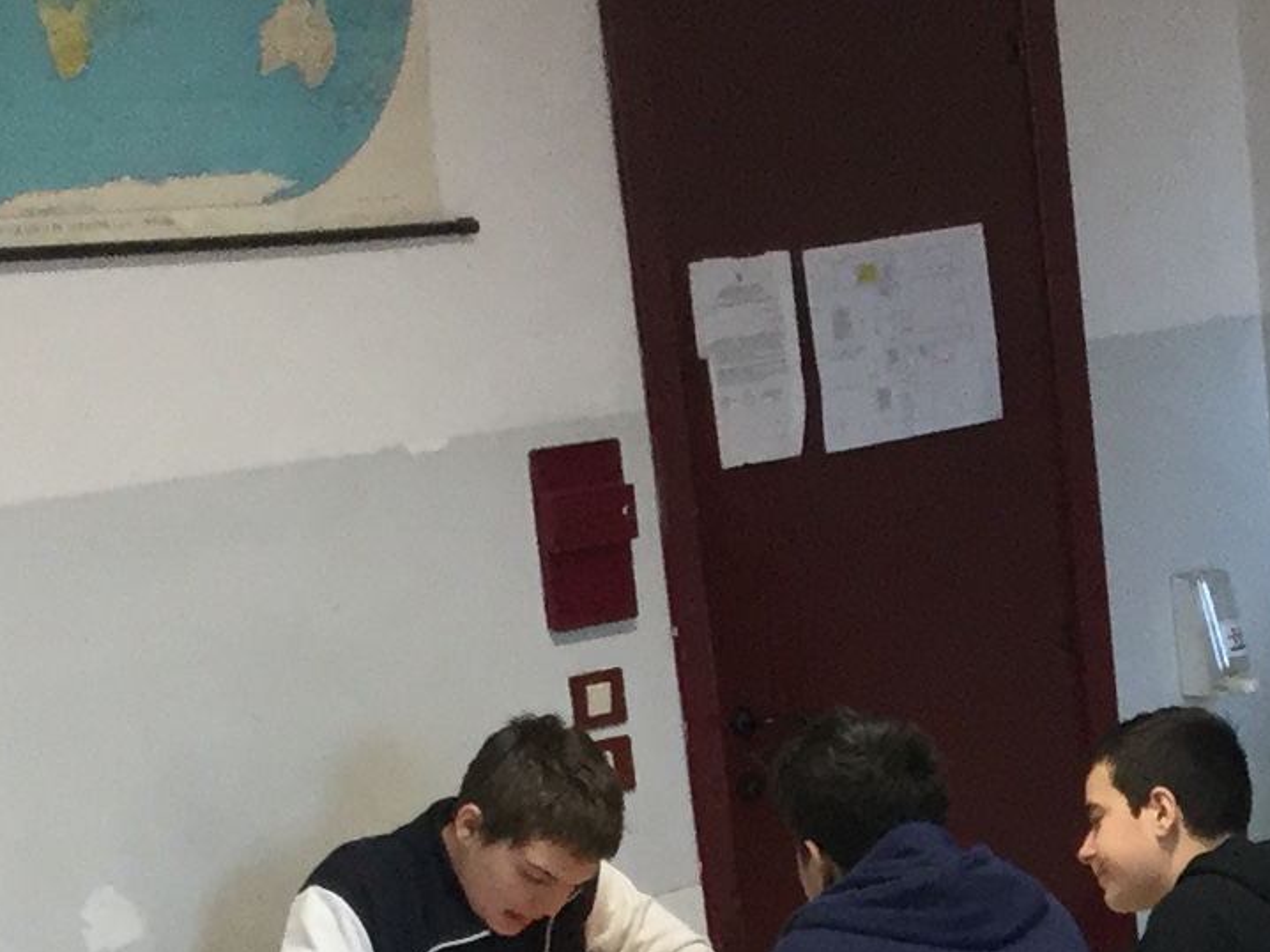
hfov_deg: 13.6
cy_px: 1428
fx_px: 5171
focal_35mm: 141
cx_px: 1486
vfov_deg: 10.2
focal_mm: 3.3
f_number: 2.4
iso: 80
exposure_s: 1/33
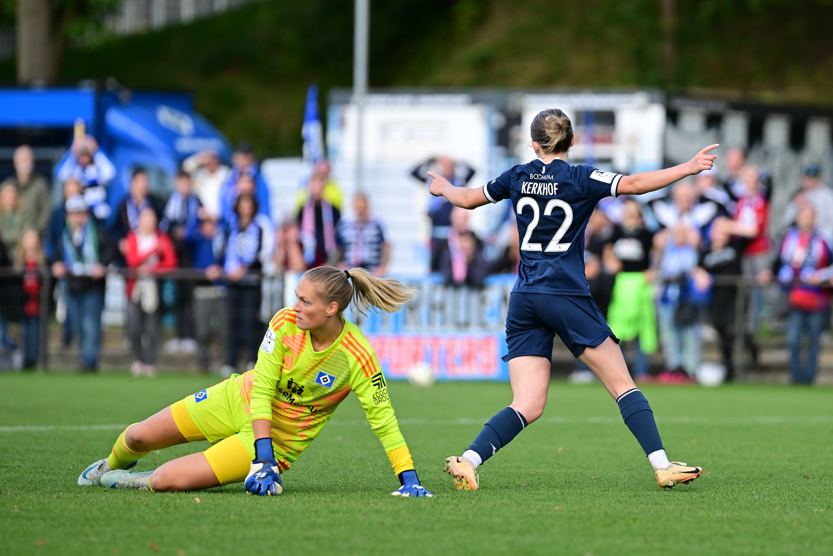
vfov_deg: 5.7
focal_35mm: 240
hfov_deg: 8.6
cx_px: 416
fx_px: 5553
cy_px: 278
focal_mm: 240
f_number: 2.8
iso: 400
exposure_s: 1/1600
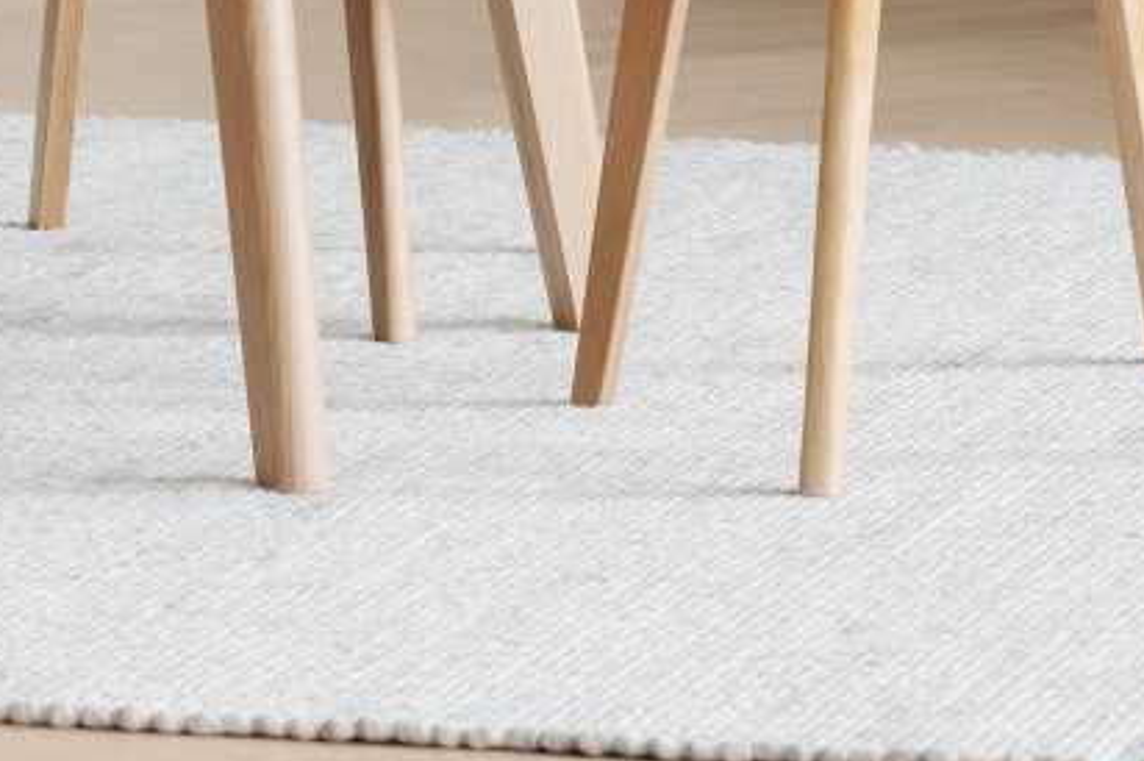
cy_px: -740
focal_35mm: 413
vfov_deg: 3.3
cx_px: -264
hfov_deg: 5.0
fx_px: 13113
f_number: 4.5
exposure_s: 1/2
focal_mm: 85
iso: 100
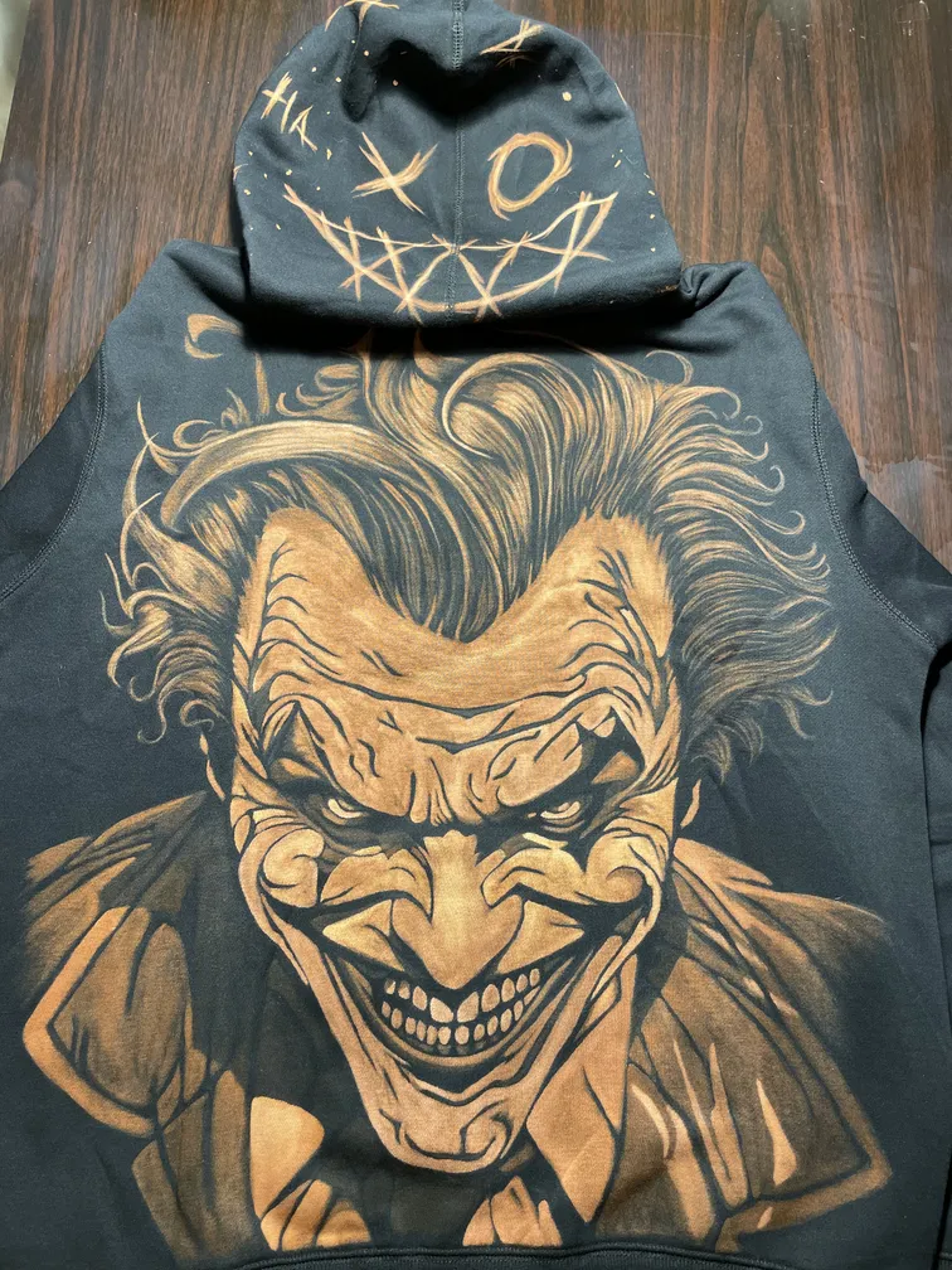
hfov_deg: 53.1
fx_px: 953
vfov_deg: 67.3
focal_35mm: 26
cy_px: 635
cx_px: 476
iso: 200
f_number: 1.6
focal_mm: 4.2
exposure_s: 1/50
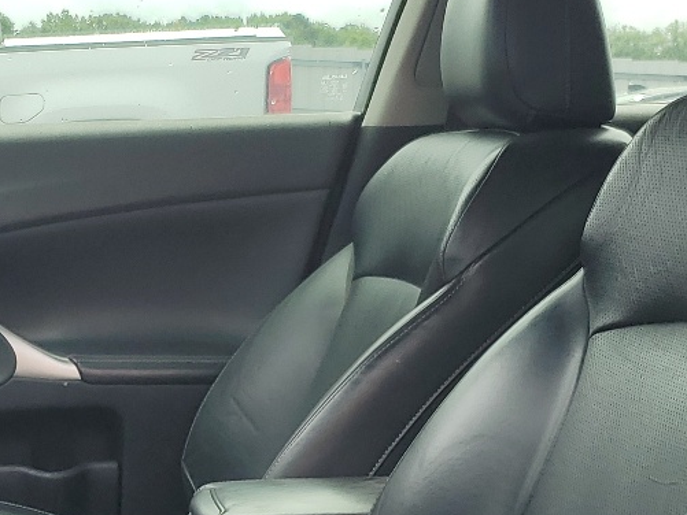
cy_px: 519
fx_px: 1648
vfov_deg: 17.4
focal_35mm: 83
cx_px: 108
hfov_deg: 23.1
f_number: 1.5
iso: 50
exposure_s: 1/909
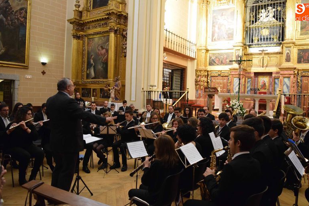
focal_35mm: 28
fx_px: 240
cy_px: 106
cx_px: 157
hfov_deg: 65.5
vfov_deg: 46.4
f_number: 3.5
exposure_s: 1/60
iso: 3200
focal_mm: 18
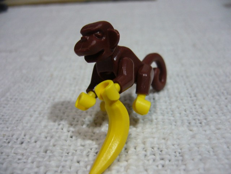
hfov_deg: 52.6
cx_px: 116
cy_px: 87
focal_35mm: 35
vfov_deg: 40.7
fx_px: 234
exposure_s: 1/10
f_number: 2.8
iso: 200
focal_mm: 5.8
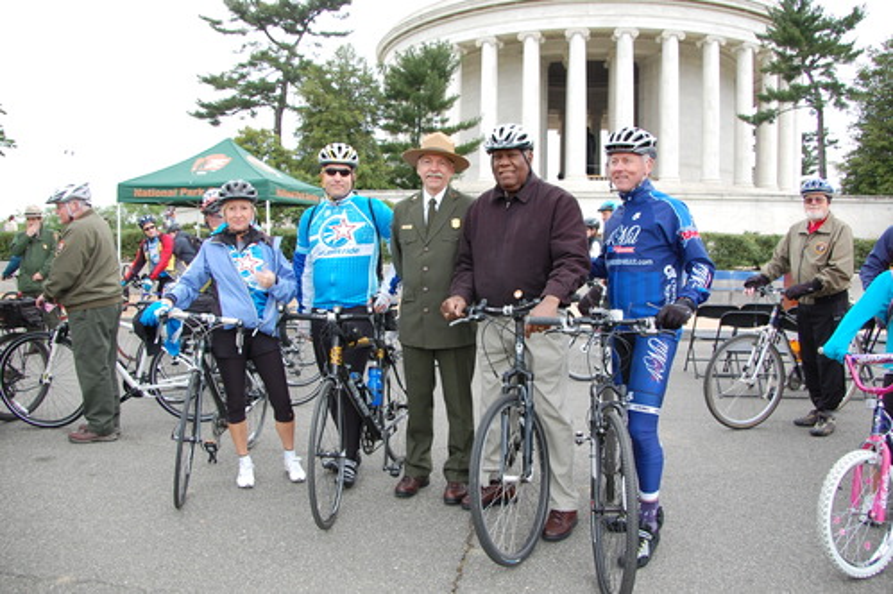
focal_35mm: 27
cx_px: 446
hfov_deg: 67.4
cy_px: 297
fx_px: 669
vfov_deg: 47.9
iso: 250
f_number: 5.6
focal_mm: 18
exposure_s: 1/125
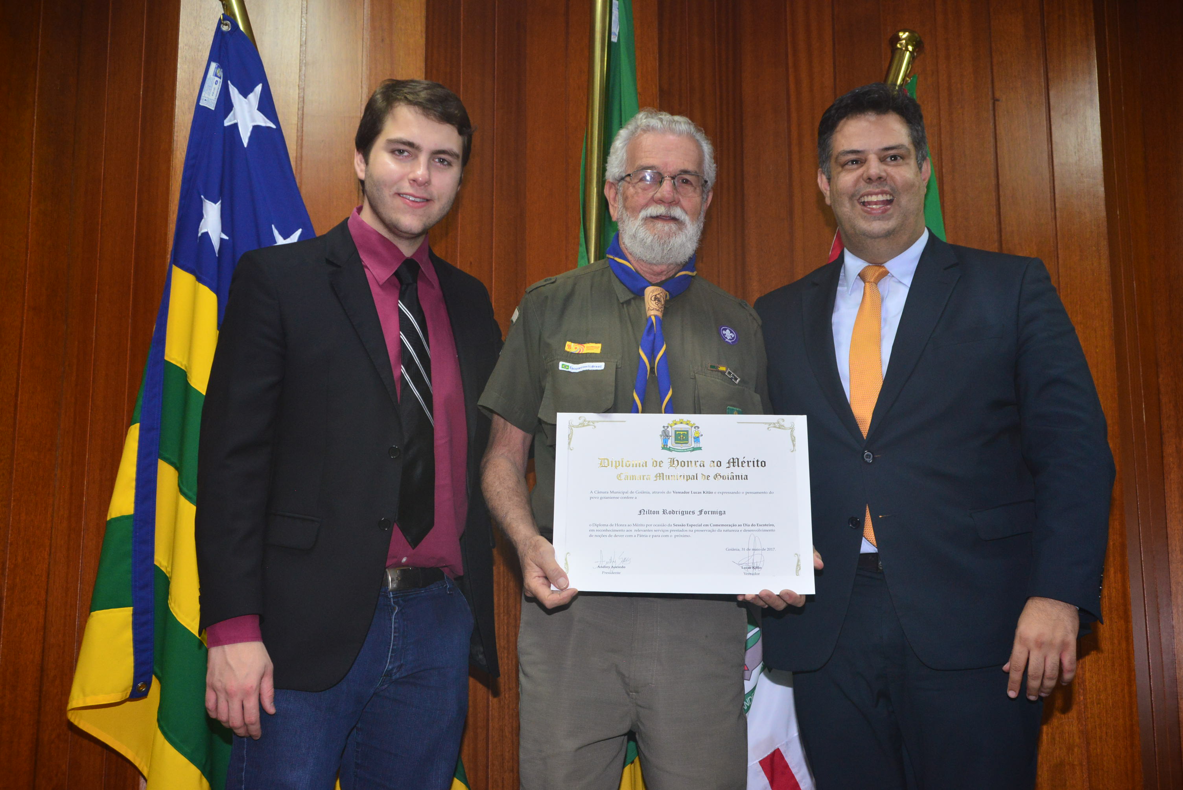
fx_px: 1578
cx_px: 592
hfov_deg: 41.1
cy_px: 395
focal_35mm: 48
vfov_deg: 28.1
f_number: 7.1
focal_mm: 48
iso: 2000
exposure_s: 1/60
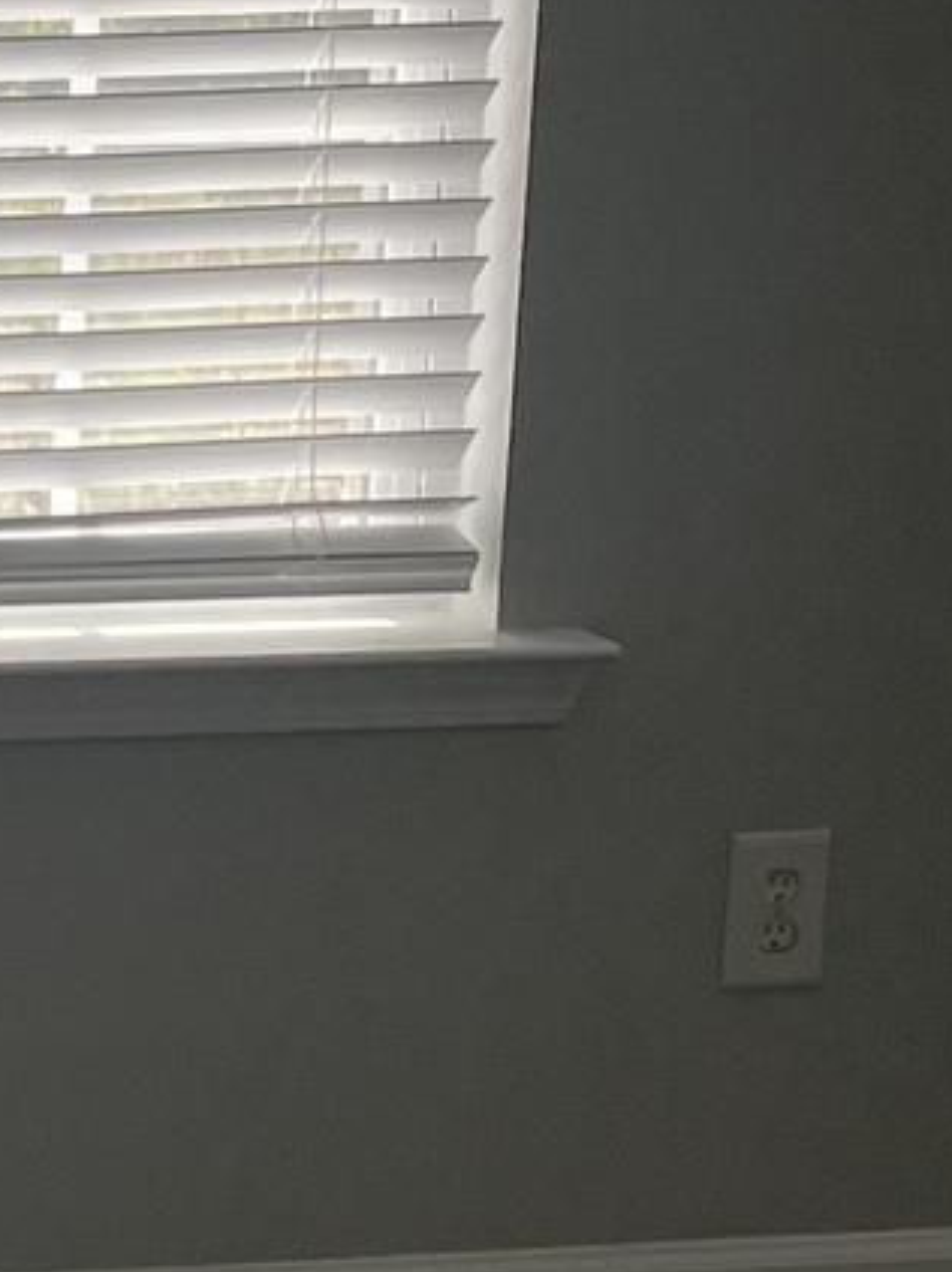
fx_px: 5212
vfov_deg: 13.9
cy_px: 347
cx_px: -1323
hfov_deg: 9.3
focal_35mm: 142
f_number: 1.6
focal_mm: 4.2
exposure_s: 1/479
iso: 50
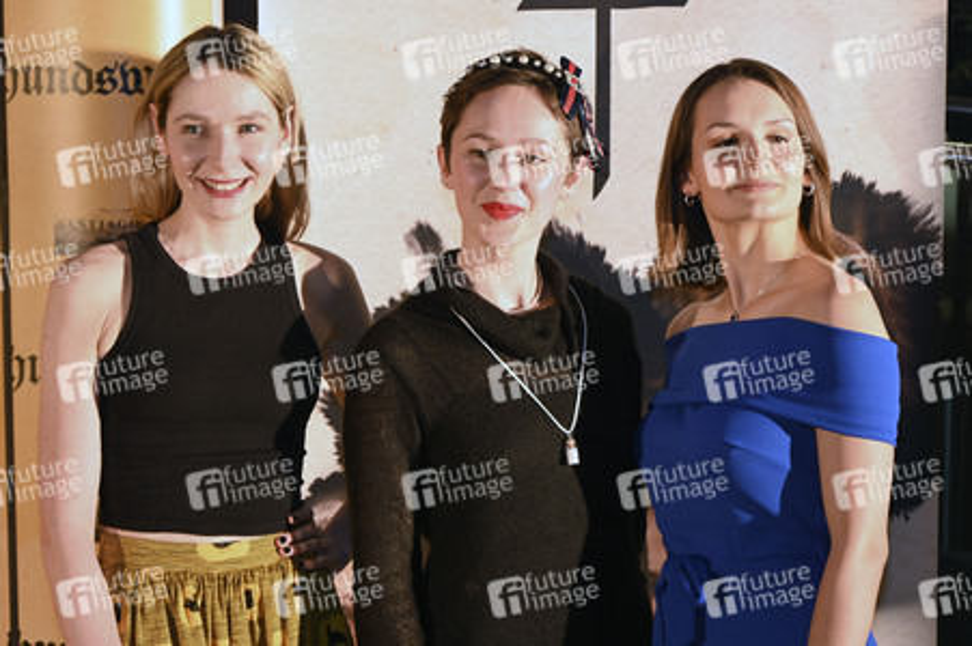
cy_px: 323
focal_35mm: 79
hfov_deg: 25.7
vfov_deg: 17.2
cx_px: 486
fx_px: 2131
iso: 1600
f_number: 6.3
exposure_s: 1/160
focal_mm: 79
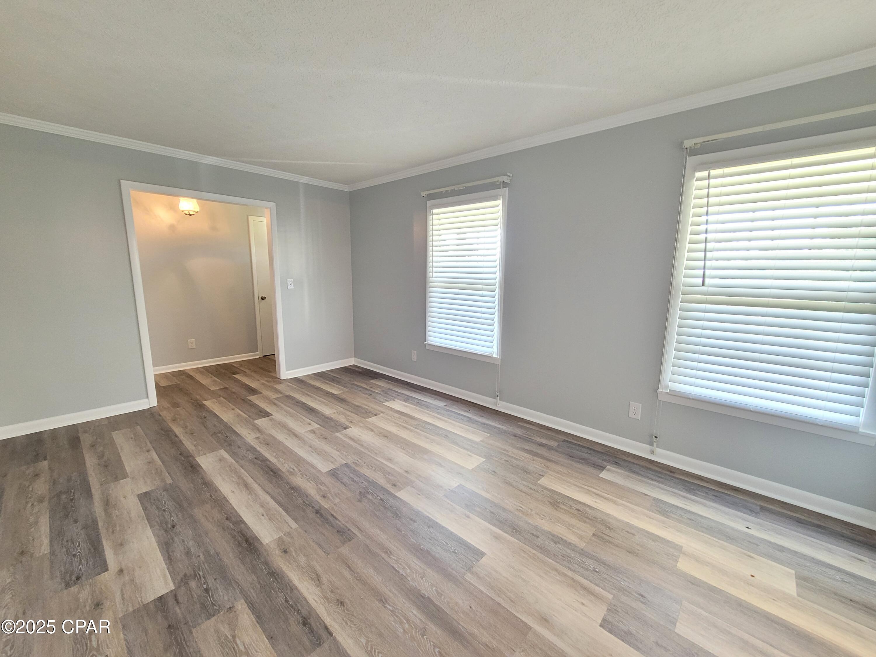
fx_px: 329
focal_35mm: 13
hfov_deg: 106.2
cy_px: 328
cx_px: 438
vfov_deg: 89.9
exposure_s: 1/30
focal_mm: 2.2
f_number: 2.2
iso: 320
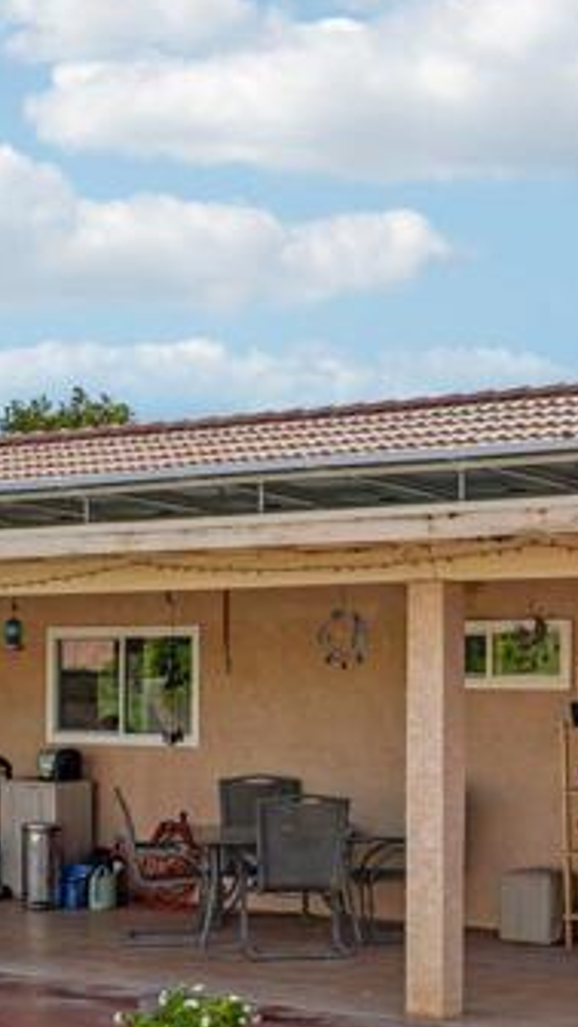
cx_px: 330
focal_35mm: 67
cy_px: 636
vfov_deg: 31.3
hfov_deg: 18.0
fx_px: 1826
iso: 100
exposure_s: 1/250
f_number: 8
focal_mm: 21
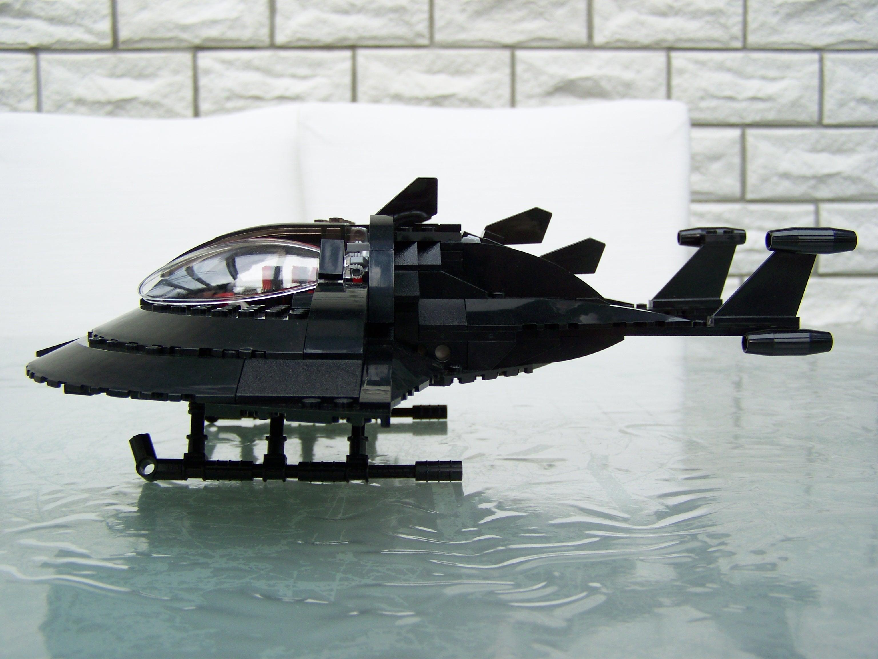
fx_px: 964
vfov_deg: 37.7
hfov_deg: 49.0
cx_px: 439
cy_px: 330
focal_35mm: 38
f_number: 2.8
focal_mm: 6.3
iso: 64
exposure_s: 1/125
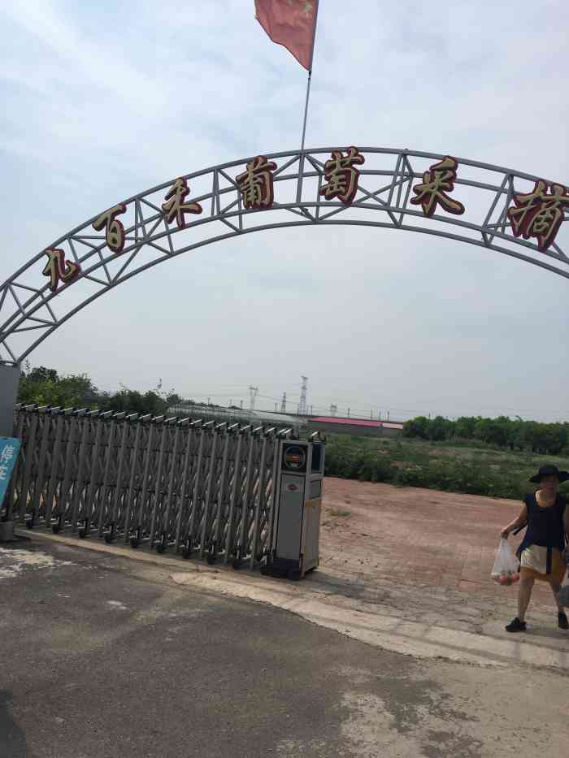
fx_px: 635
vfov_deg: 61.7
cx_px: 284
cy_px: 379
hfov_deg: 48.2
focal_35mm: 29
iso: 25
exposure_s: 1/3205
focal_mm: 4.15
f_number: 2.2
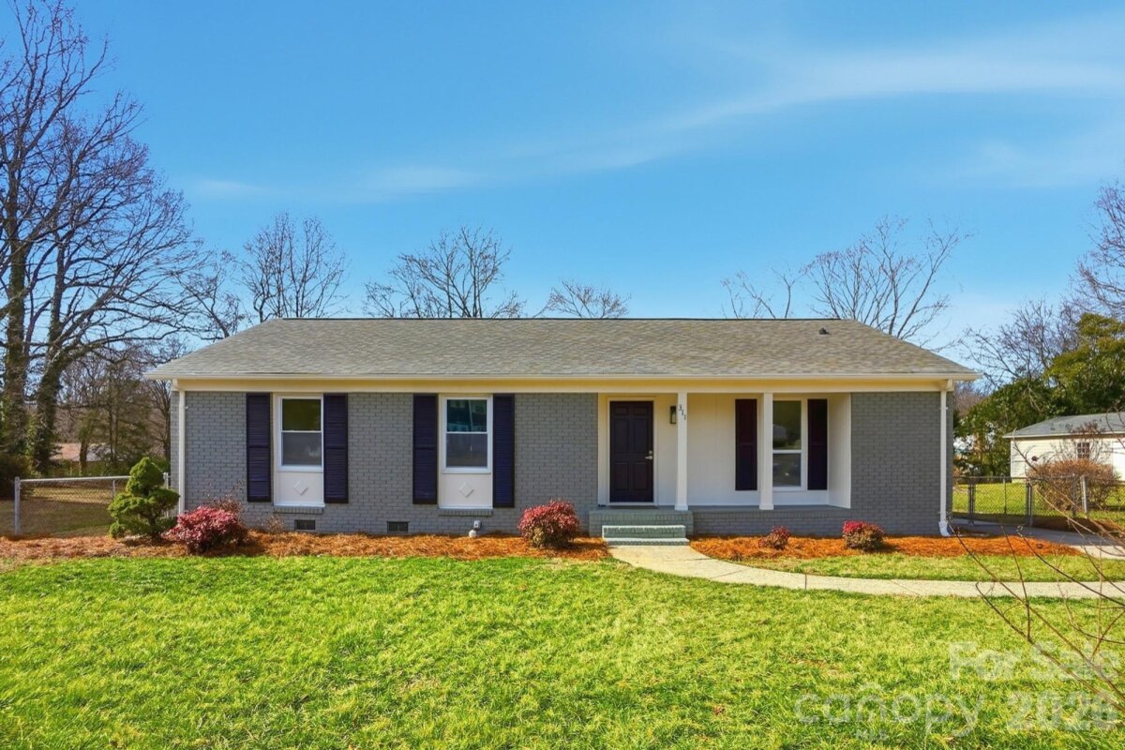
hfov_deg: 100.4
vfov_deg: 77.3
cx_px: 562
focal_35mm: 15
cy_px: 375
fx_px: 469
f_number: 6.3
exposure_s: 1/8000
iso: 100
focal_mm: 10
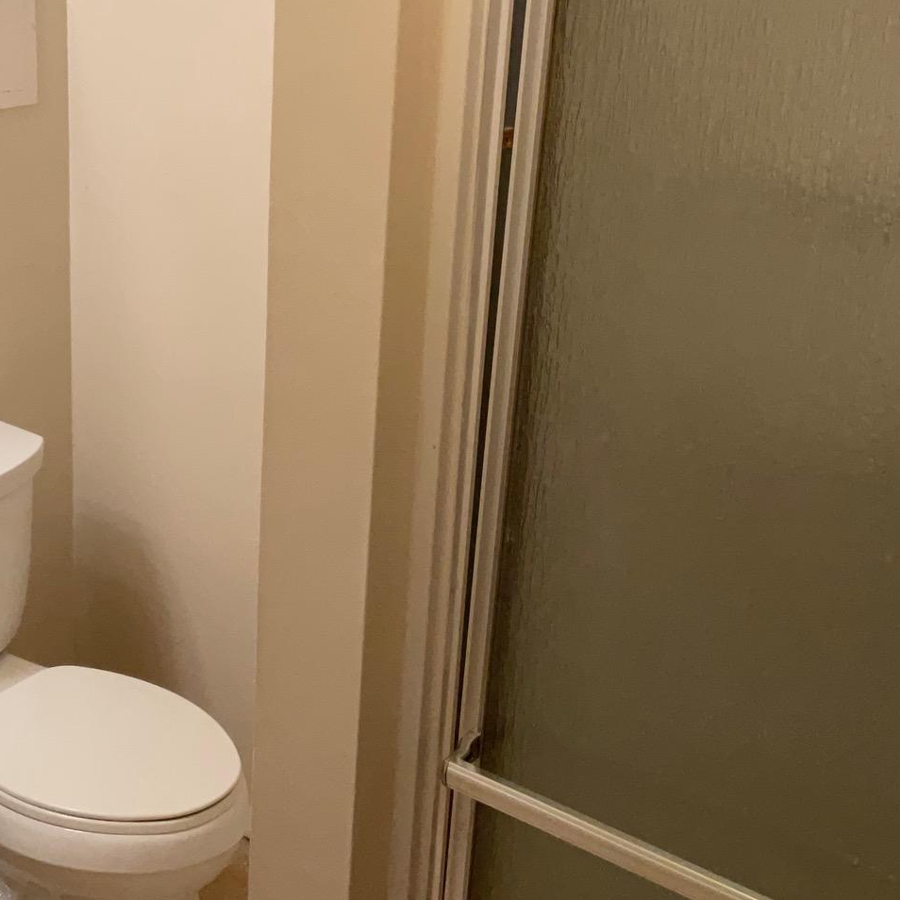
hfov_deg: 31.1
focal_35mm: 55
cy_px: 390
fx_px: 1618
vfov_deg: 31.0
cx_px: 411
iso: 160
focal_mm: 3
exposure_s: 1/60
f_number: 1.8
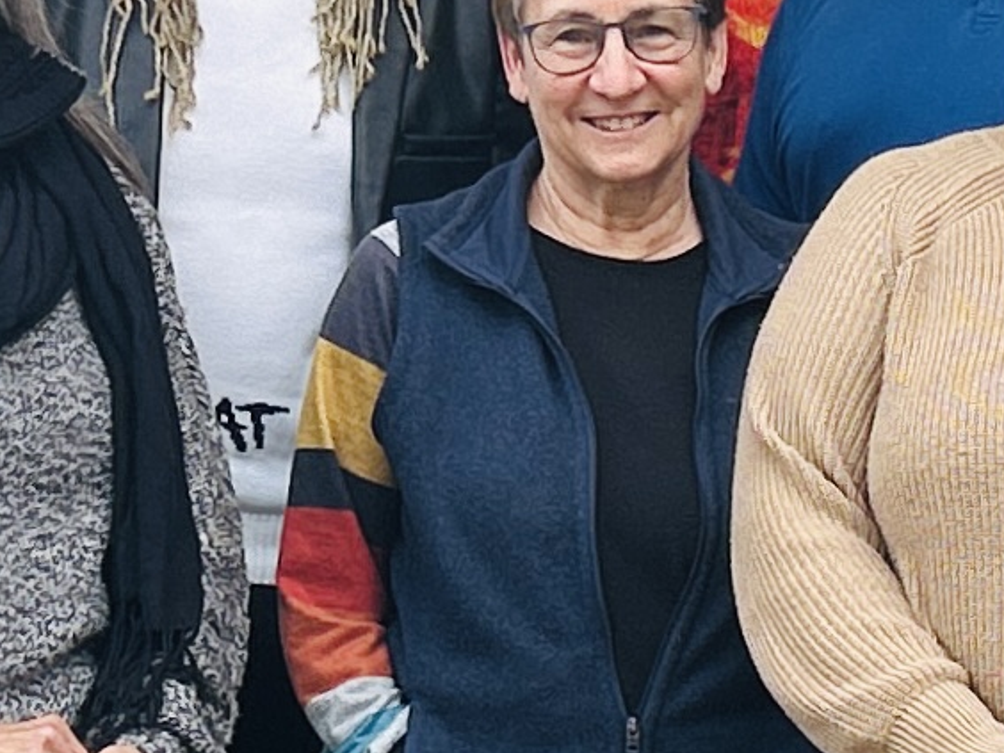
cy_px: 259
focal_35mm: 154
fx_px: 4467
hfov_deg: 12.8
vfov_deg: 9.6
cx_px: 496
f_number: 1.5
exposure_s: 1/186
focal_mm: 5.7
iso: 50
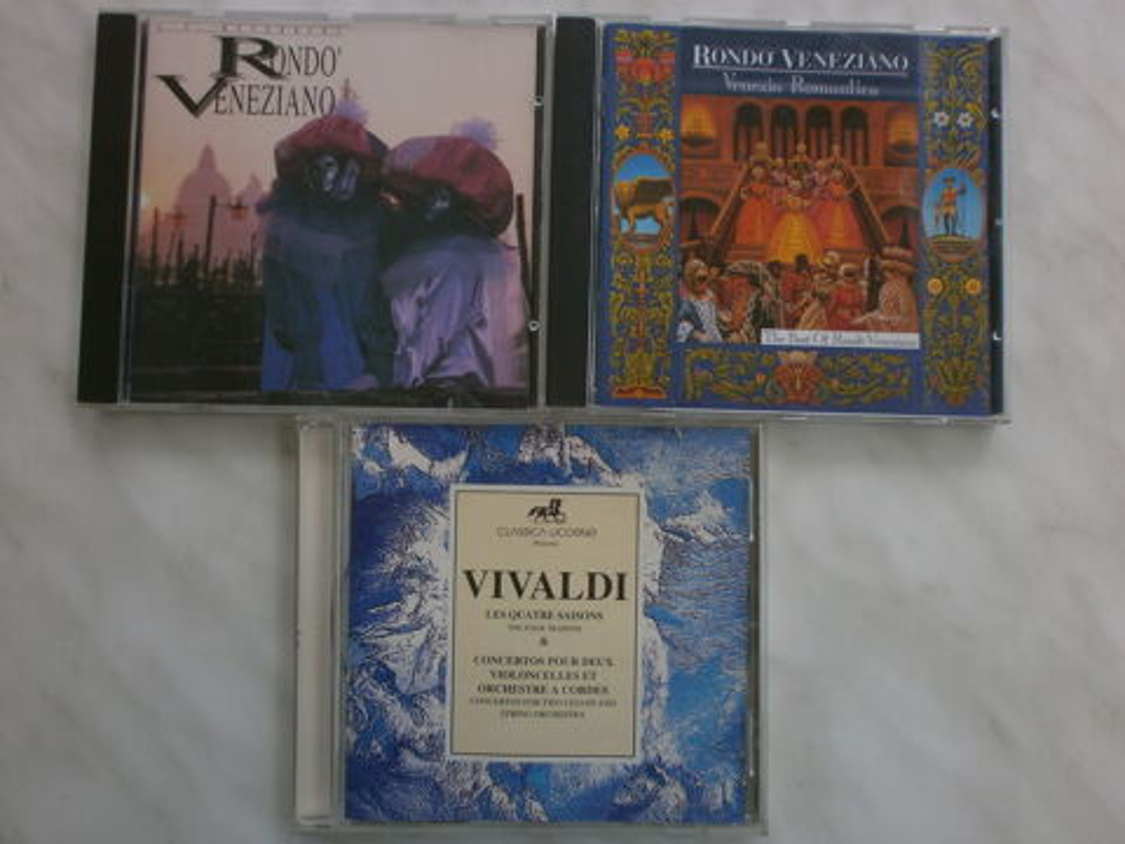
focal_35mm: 27
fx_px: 877
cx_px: 562
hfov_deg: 65.3
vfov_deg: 51.4
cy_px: 422
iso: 100
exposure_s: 1/100
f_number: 2.9
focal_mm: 4.8
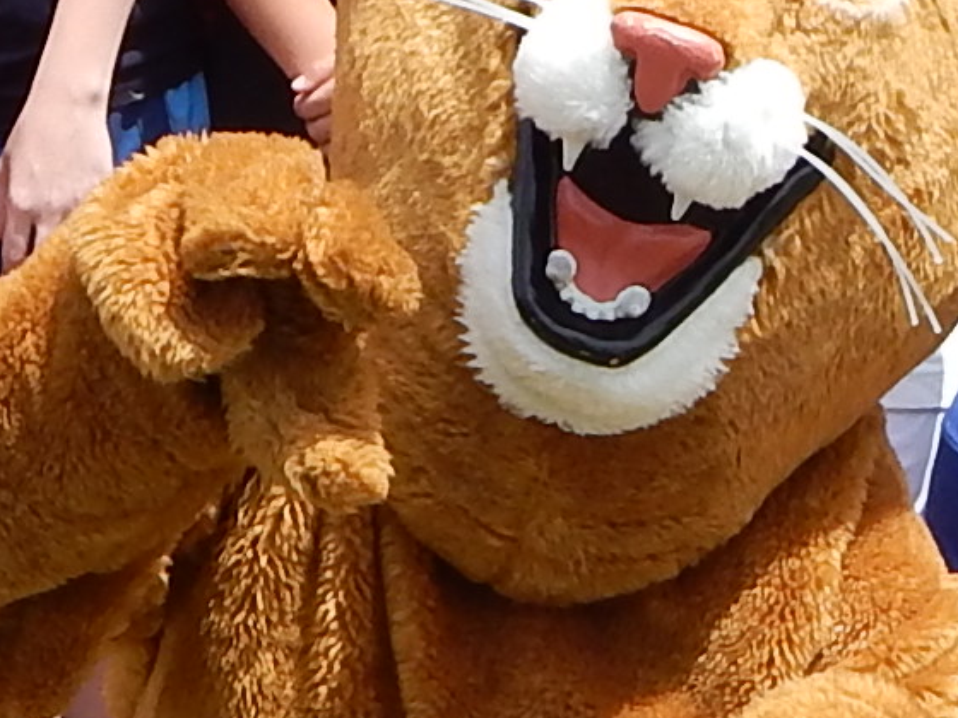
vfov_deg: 10.9
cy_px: -159
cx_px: 669
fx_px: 3708
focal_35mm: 134
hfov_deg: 14.7
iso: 125
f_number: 3
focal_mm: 4
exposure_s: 1/1000
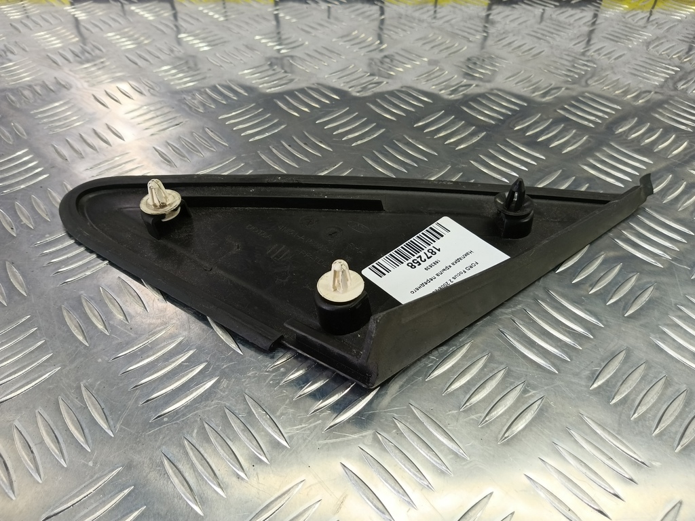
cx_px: 348
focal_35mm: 23
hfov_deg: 73.9
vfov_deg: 58.9
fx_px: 462
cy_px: 260
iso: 121
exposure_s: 1/50
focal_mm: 4.11
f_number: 1.6
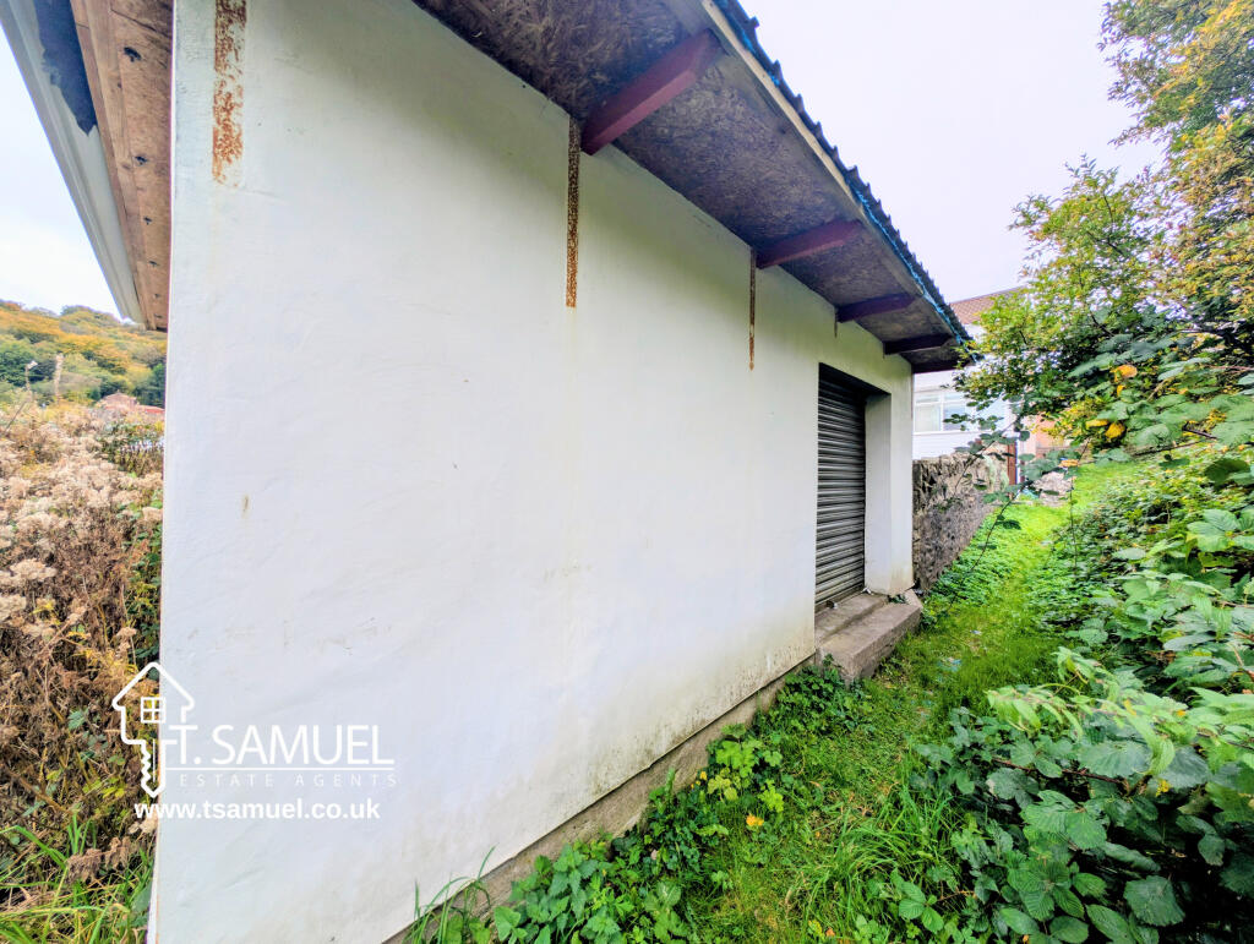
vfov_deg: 94.6
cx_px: 627
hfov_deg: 110.5
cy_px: 472
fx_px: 435
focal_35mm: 12
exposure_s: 1/695
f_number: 1.95
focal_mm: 2.23
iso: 39
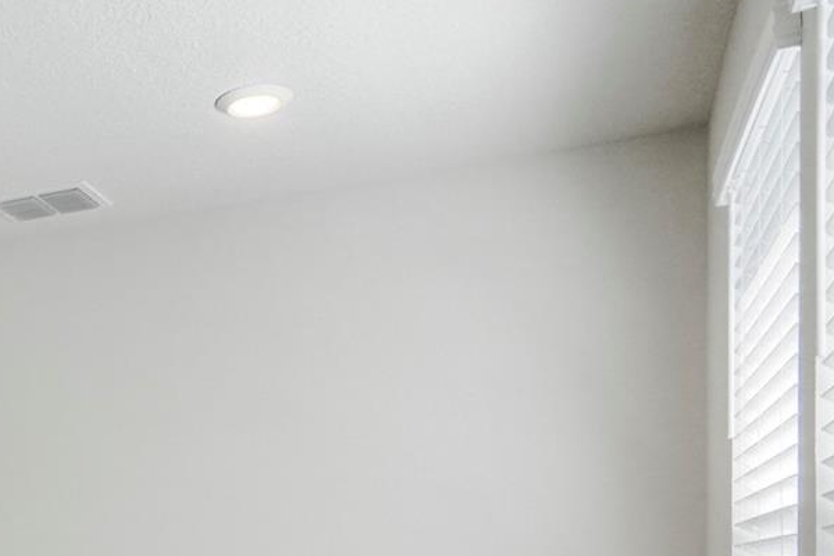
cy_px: 574
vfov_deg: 26.4
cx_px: -153
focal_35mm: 48
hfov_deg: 33.8
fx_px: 1112
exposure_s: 1/250
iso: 800
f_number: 5.6
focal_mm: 12
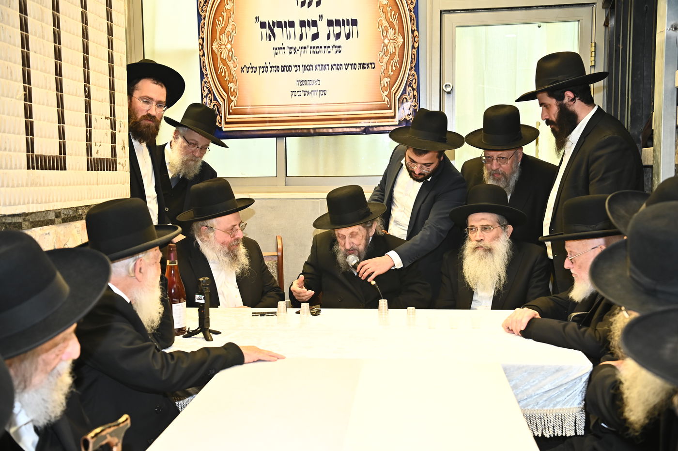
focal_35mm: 42
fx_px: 790
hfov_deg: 46.4
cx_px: 339
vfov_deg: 31.8
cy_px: 226
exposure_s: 1/200
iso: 2000
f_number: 4.5
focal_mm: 42
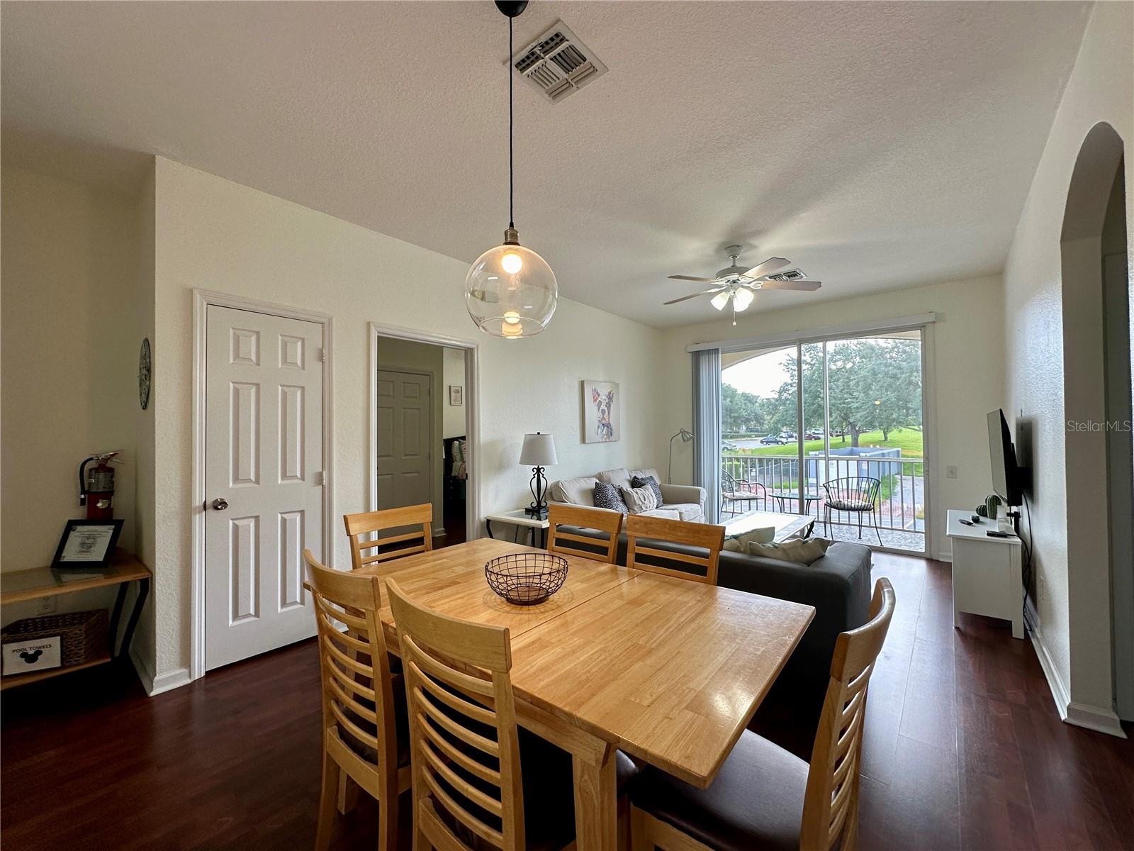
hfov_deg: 102.1
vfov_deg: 85.7
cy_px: 426
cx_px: 567
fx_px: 459
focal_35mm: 14
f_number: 2.2
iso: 80
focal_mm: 2.22
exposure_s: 1/120
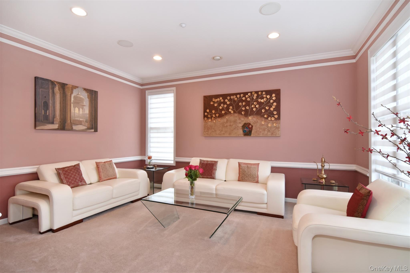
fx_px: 188
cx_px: 205
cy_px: 136
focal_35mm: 16
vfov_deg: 72.0
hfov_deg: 95.0
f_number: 11
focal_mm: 11
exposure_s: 1/25
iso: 640
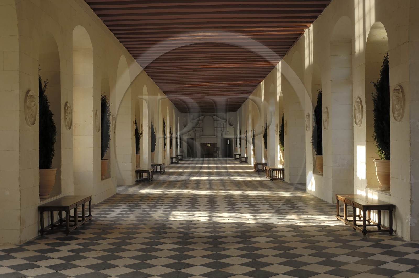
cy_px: 139
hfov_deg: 46.5
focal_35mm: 42
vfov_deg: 31.8
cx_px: 210
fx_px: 488
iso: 100
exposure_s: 1/10
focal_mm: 28
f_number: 11
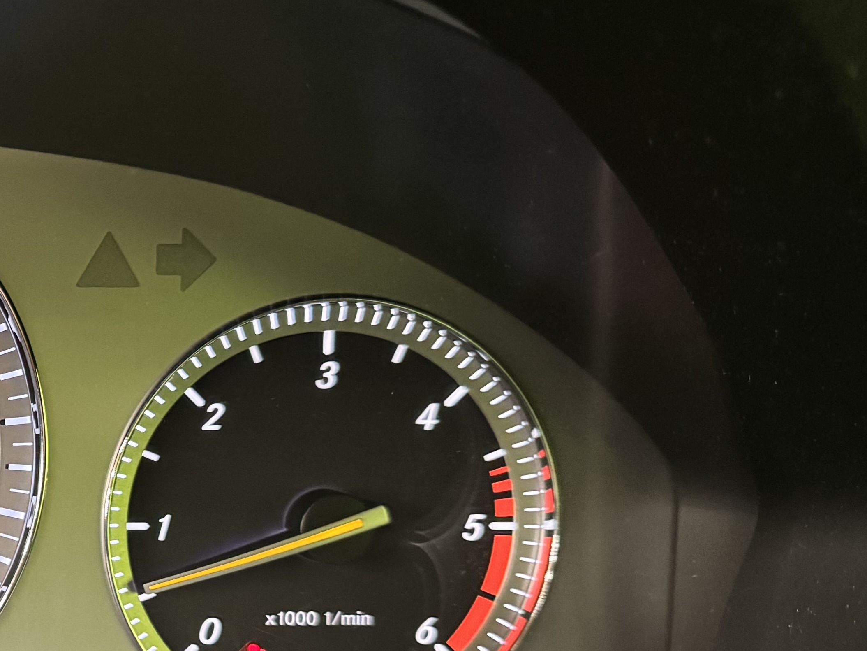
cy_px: 486
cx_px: -306
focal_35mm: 65
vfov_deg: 22.4
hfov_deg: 25.1
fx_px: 1628
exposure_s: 1/40
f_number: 1.78
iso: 800
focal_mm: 6.76
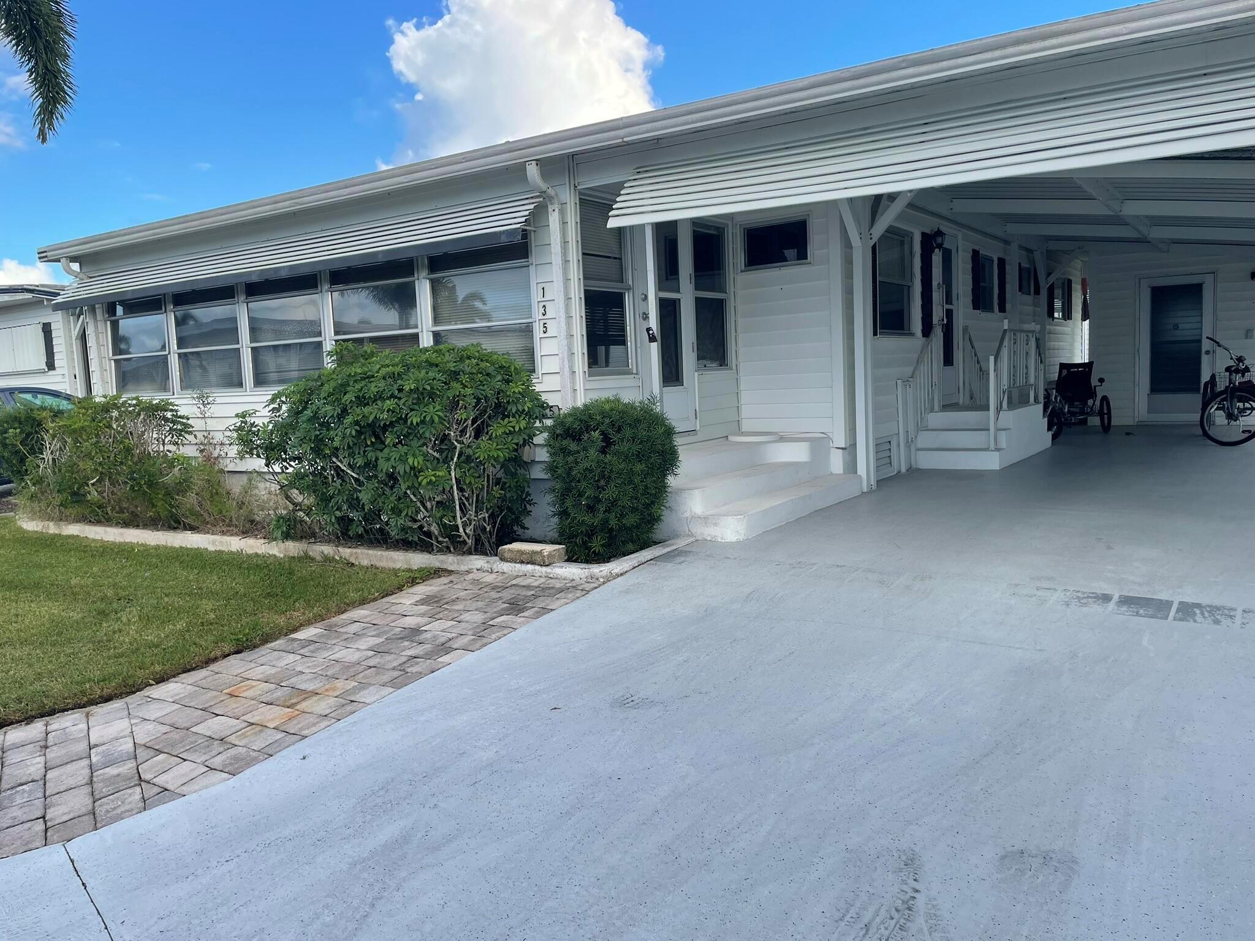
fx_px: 943
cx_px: 628
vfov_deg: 53.1
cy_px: 470
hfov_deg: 67.3
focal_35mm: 26
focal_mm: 4.2
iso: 32
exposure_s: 1/861
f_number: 1.6
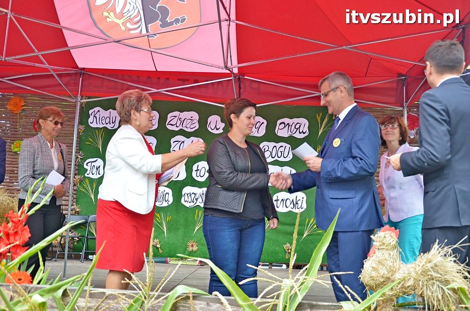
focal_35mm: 42
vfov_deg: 31.8
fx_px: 547
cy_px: 156
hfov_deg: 46.5
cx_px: 235
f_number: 4
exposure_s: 1/50
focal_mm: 28
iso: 1400
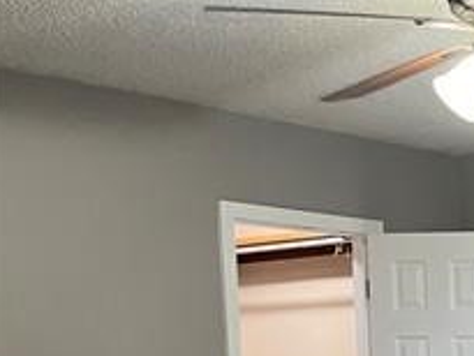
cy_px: 495
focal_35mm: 81
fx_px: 1110
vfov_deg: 16.9
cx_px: 728
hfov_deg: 20.4
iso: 400
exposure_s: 1/40
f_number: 1.6
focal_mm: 5.1
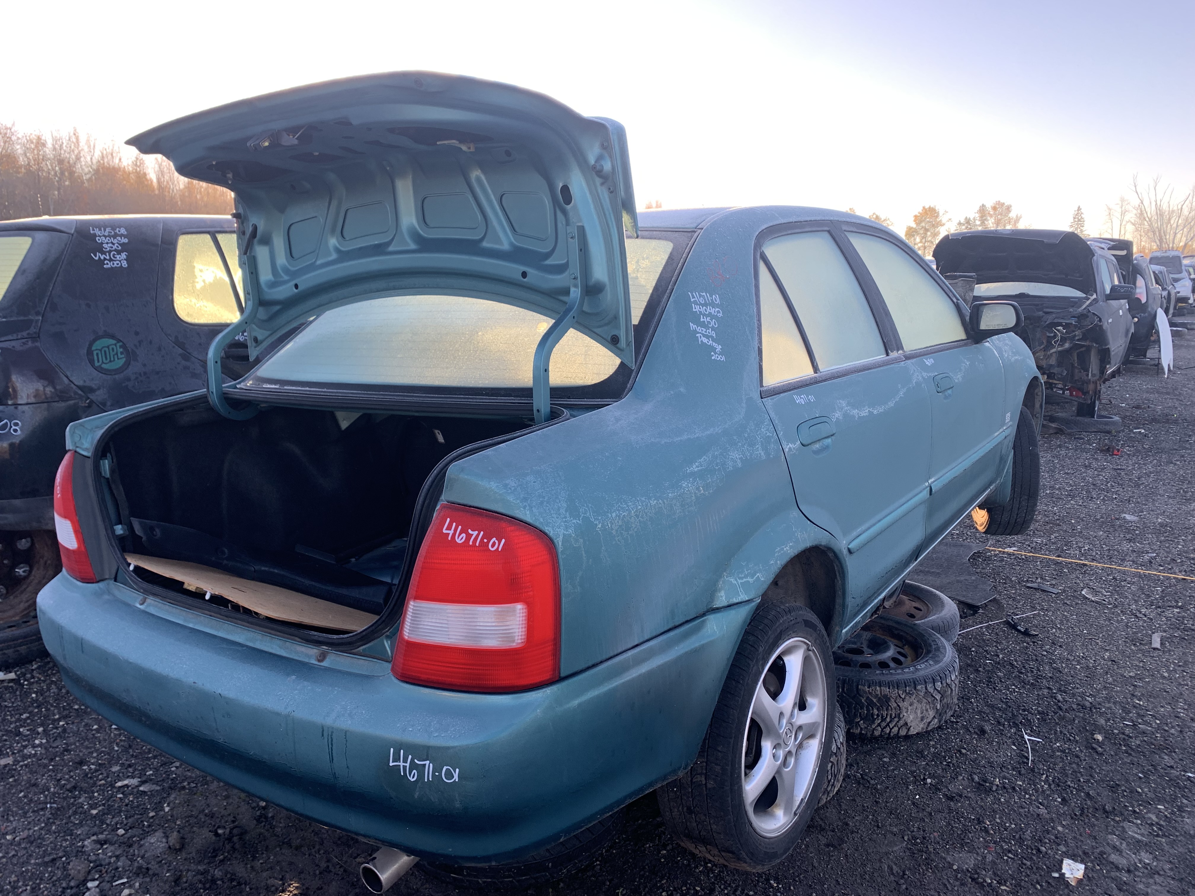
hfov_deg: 67.3
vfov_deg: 53.1
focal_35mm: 26
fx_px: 898
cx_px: 598
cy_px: 448
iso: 25
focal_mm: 4.25
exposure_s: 1/179
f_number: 1.8
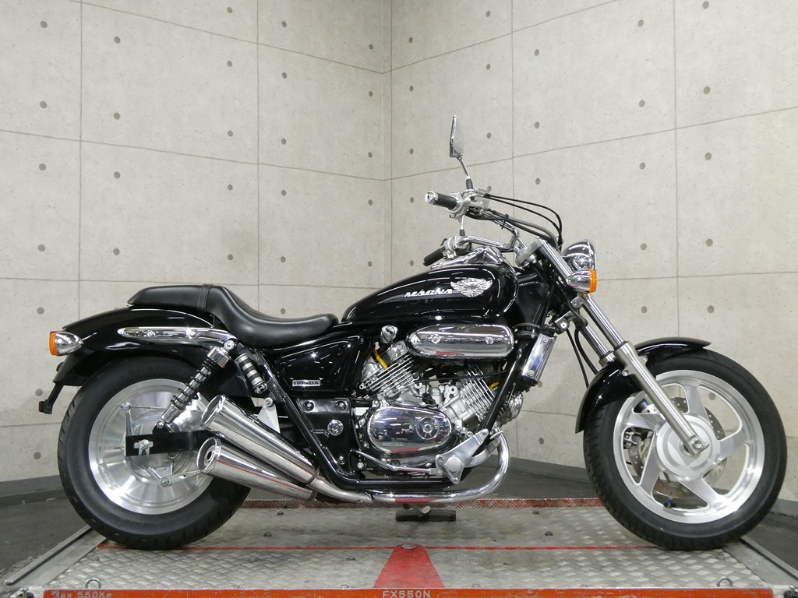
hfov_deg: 46.8
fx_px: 922
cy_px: 299
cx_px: 399
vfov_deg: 36.0
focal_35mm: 40
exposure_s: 1/80
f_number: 4.5
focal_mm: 7.2
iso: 640
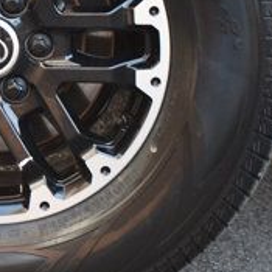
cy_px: 43
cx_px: -3
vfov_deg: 5.4
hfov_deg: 5.4
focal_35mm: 326
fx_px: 2898
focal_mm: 70
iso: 1400
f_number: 4.5
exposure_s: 1/125
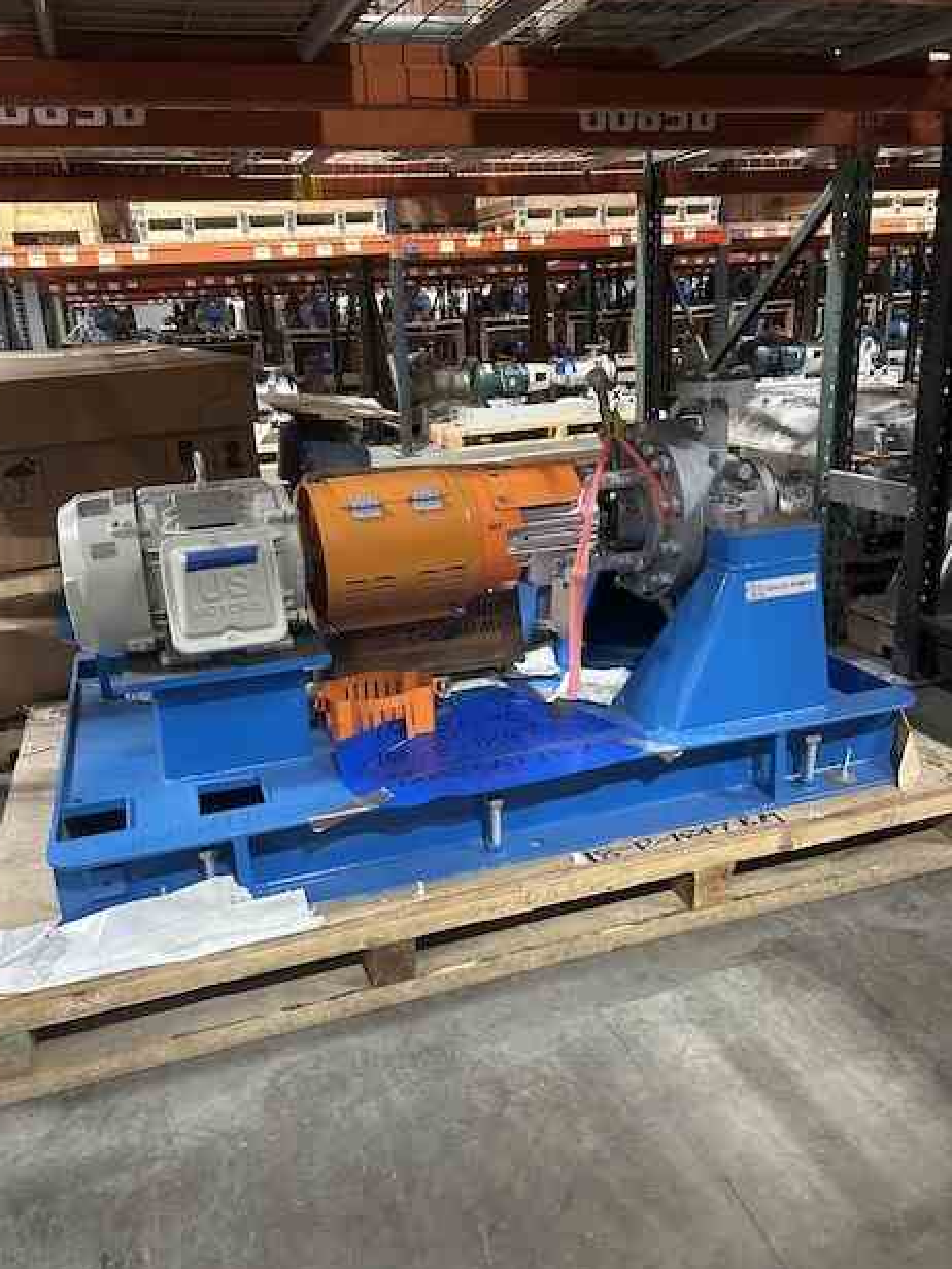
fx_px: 990
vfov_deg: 65.3
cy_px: 639
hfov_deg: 51.3
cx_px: 462
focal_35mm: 27
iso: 320
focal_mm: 5.7
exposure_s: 1/60
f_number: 1.5
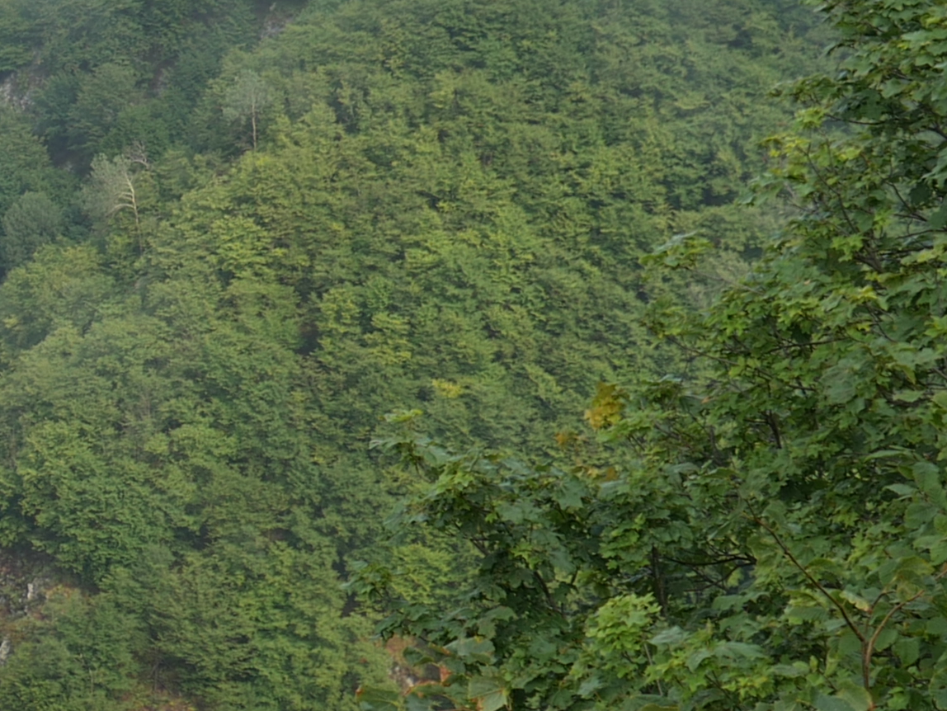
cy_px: -49
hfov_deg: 16.4
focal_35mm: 112
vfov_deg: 13.0
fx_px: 3065
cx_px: -368
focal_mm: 14
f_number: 6.3
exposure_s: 1/320
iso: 200
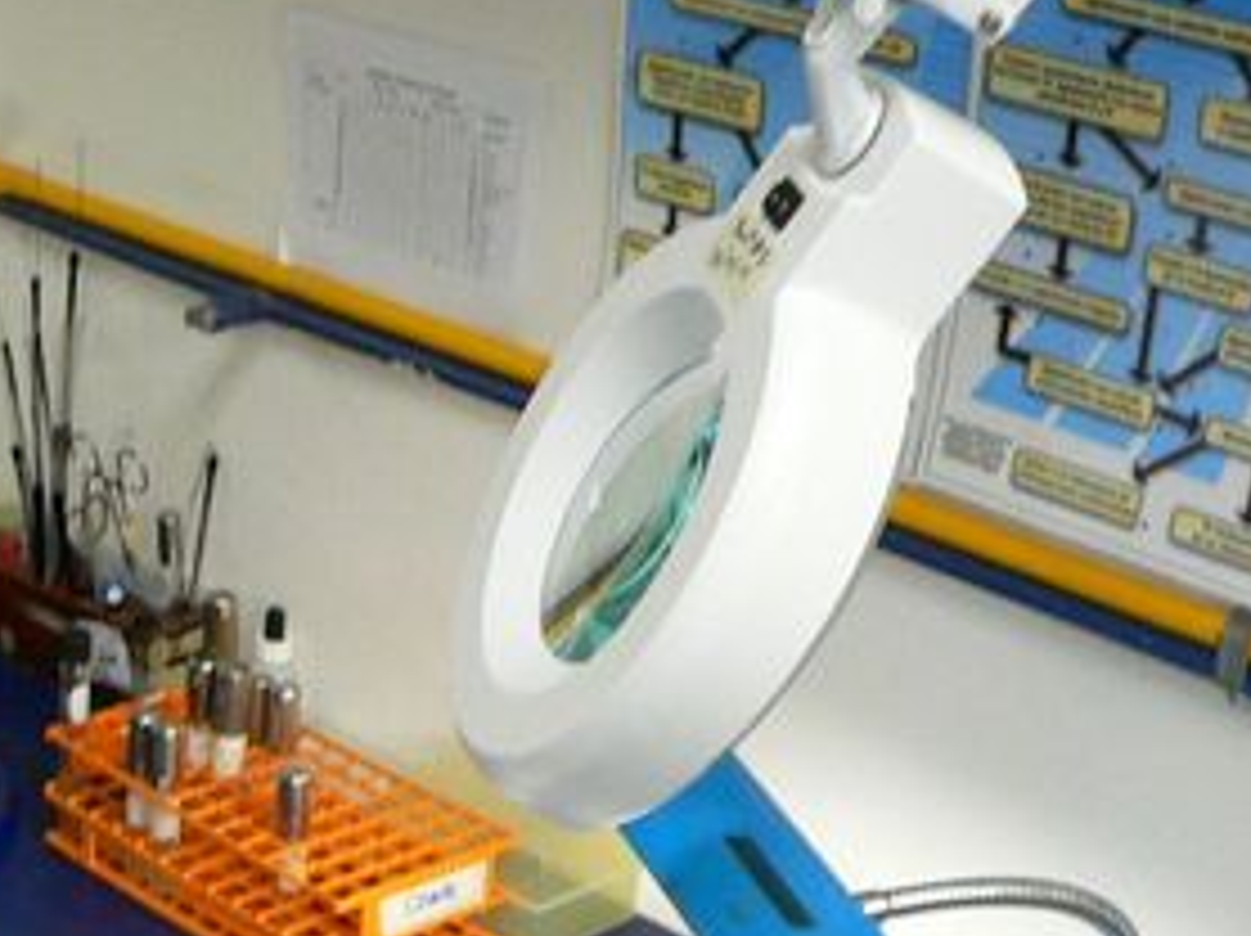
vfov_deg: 17.3
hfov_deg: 23.2
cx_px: 216
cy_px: 945
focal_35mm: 83
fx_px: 2997
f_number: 2.8
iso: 200
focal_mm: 6
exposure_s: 1/10
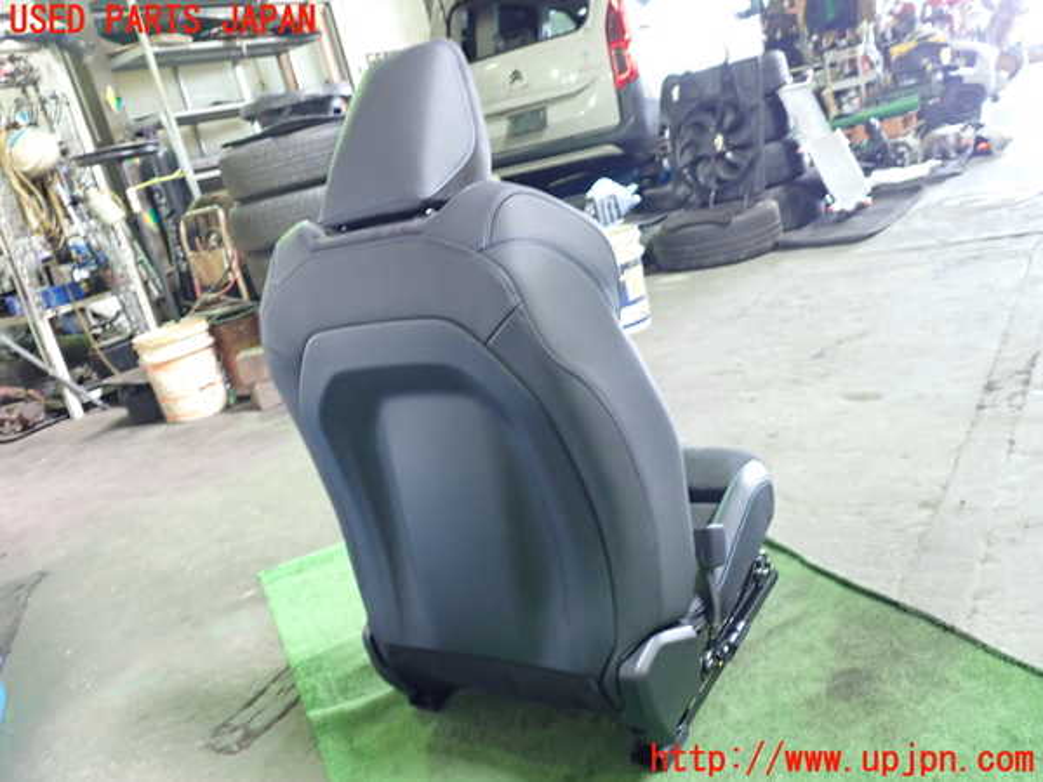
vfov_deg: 46.8
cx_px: 522
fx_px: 904
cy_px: 391
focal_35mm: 30
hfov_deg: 60.0
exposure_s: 1/30
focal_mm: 5.4
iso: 500
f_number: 2.3
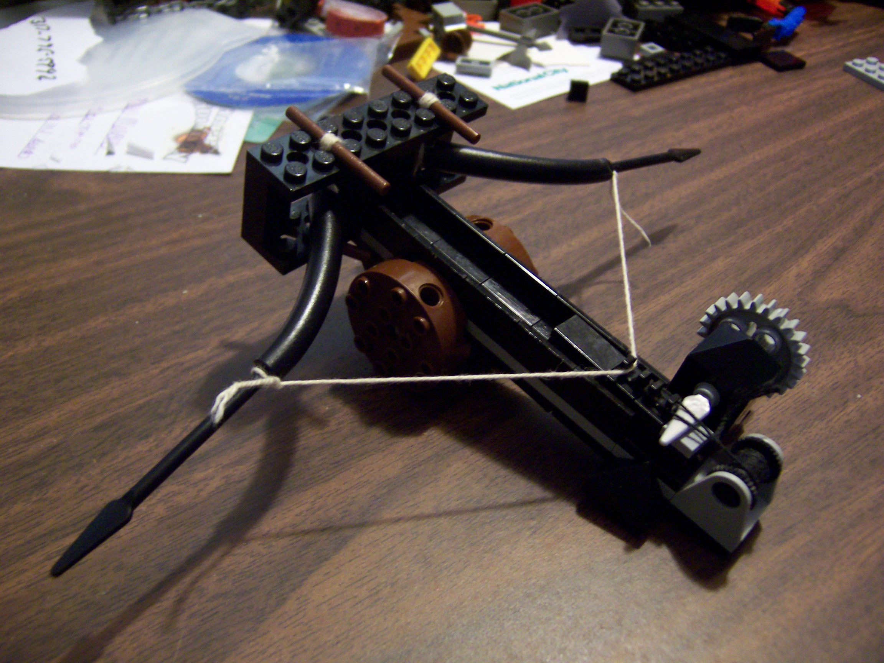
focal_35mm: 33
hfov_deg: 55.4
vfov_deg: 42.9
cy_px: 332
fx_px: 843
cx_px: 442
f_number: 2.8
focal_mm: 5.5
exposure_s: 1/8
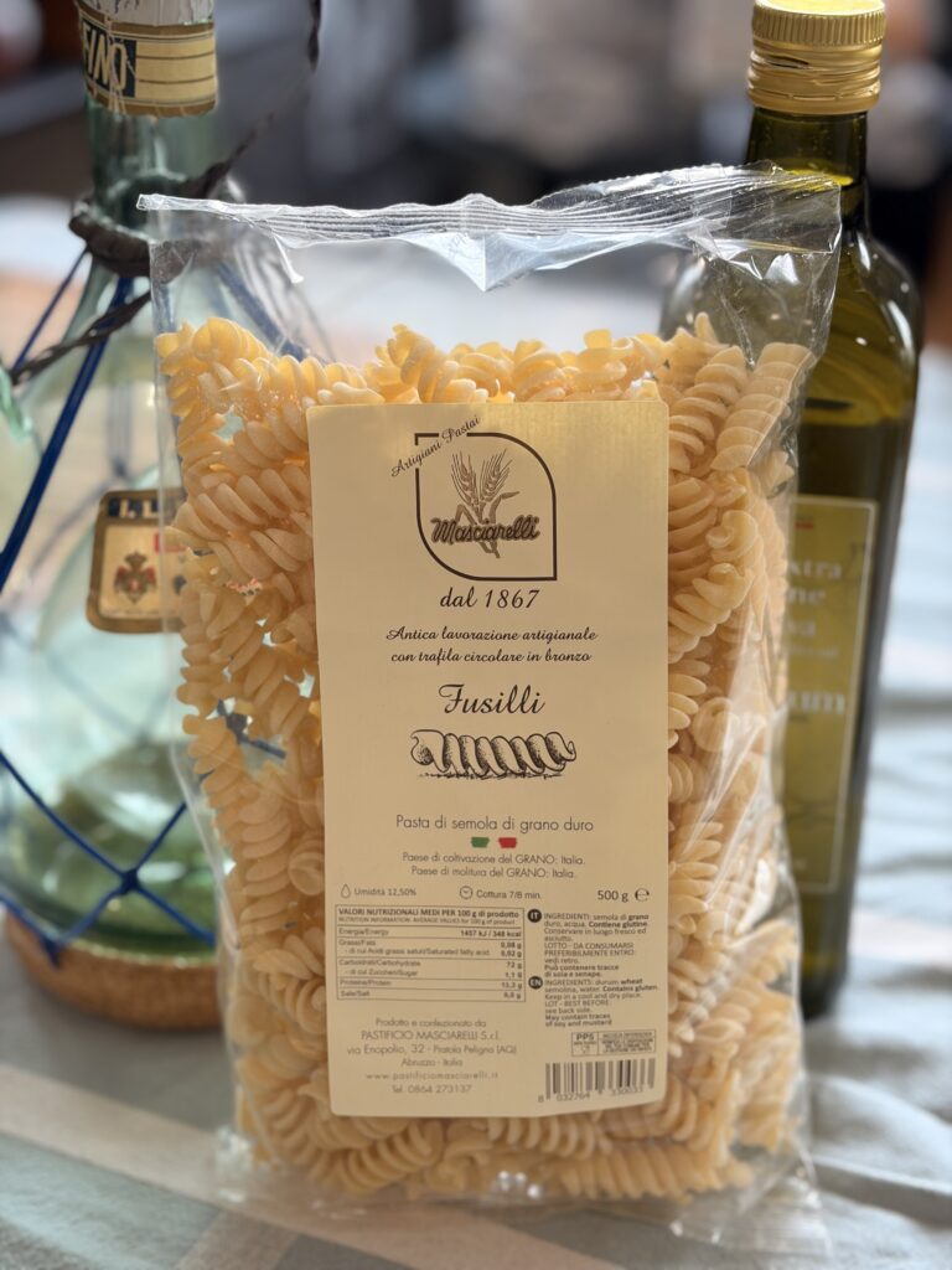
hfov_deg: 28.0
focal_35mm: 52
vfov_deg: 36.8
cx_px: 476
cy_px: 635
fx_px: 1907
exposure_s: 1/88
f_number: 1.6
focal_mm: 5.96
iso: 50
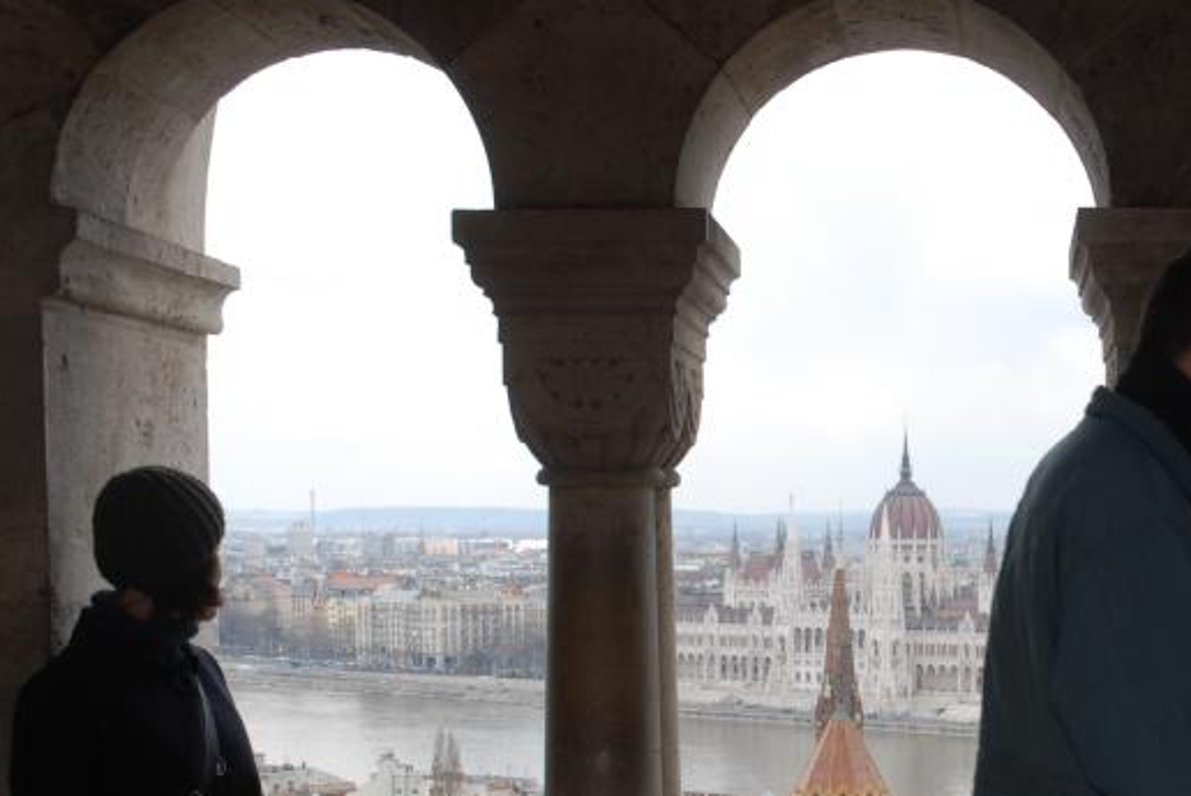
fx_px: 2816
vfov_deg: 15.8
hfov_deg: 23.5
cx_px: 968
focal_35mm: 85
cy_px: 818
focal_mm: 27
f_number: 6.3
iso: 100
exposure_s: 1/60
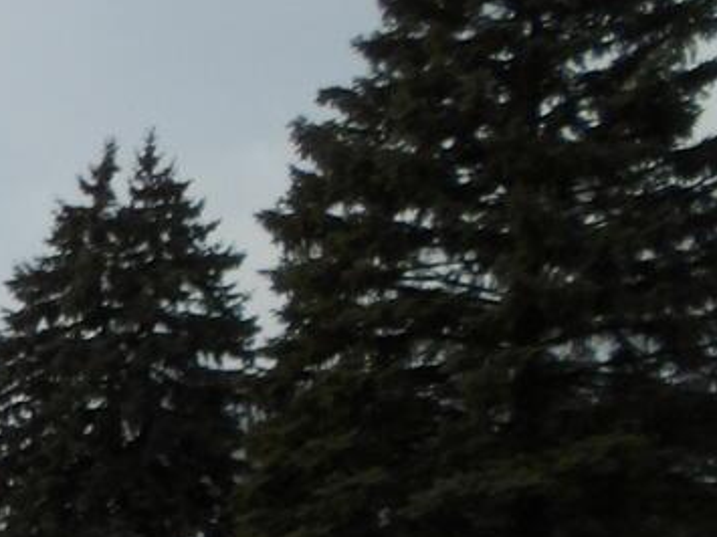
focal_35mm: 84
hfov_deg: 18.2
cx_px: -588
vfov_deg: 16.4
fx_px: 1739
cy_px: 737
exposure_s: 1/965
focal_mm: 4.2
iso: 100
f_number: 4.1
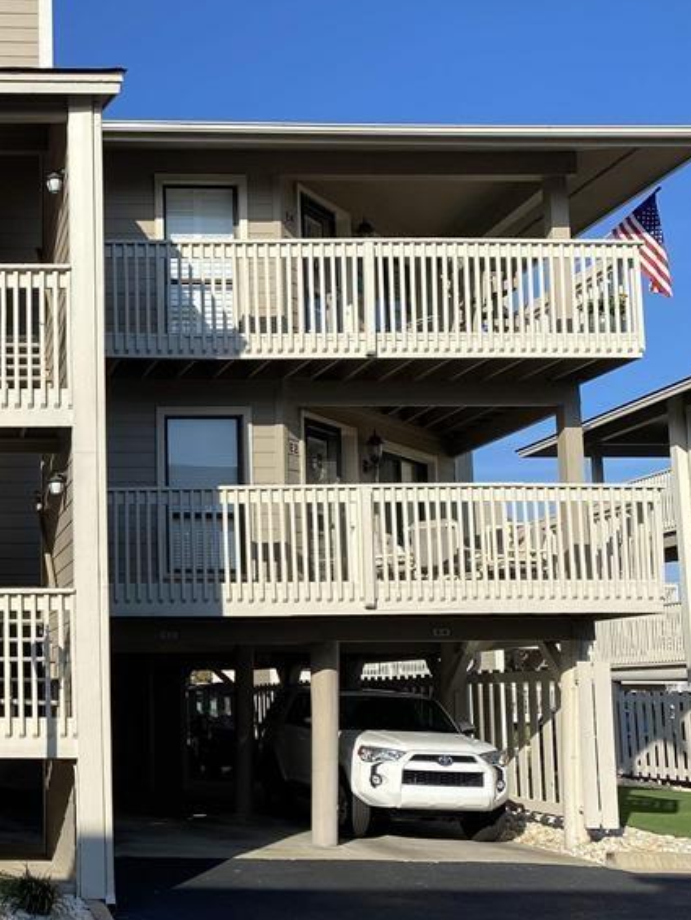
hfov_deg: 28.3
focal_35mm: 47
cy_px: 558
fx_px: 1250
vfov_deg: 40.2
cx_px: -54
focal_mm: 4.25
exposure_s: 1/3731
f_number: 1.8
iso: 32
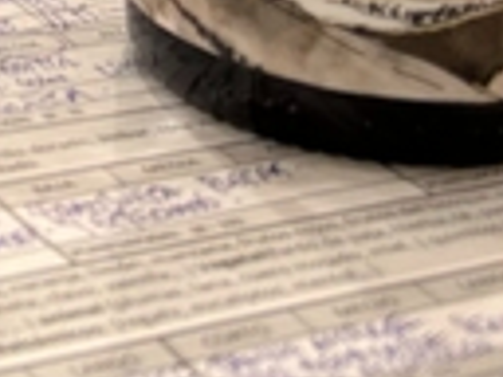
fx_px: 2354
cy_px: -664
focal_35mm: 162
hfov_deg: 11.3
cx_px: -436
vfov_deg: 8.1
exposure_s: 1/50
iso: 100
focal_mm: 5.7
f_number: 1.5
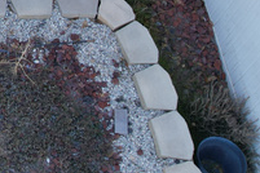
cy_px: -149
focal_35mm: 112
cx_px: -177
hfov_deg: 16.0
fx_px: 809
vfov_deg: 11.3
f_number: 2.8
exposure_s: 1/200
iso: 200
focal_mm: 8.38
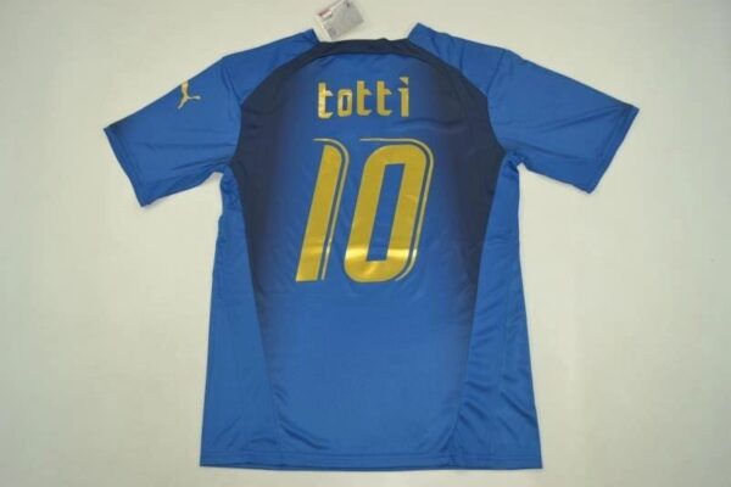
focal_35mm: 33
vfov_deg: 40.0
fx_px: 670
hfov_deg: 57.2
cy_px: 244
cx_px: 366
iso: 200
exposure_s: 1/200
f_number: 4
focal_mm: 22
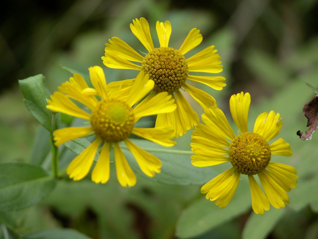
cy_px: 120
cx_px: 159
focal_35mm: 280
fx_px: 2572
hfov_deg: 7.1
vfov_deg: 5.3
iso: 100
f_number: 4.2
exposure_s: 1/108
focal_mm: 71.2
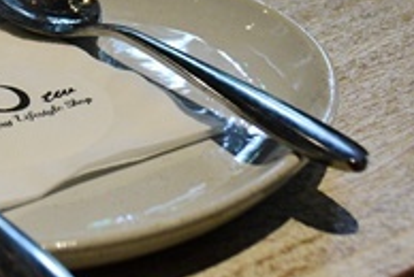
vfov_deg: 10.1
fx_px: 1558
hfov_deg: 14.8
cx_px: -21
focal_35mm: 135
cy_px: -34
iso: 2000
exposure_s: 1/60
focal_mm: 35
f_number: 5.6
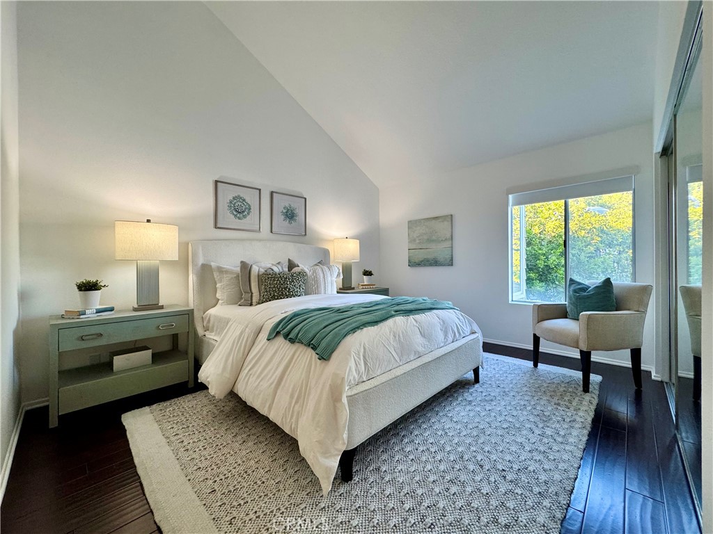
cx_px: 356
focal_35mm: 14
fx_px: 288
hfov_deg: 102.1
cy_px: 267
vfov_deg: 85.7
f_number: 2.2
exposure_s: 1/120
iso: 200
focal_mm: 2.22
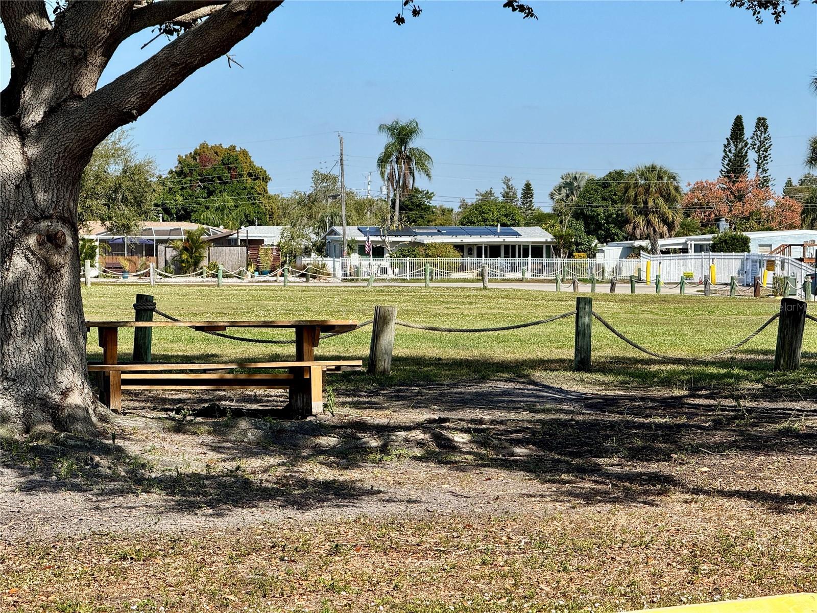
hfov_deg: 16.4
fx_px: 2832
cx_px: 408
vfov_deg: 12.3
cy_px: 306
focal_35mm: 120
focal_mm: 15.66
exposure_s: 1/1546
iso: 50
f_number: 2.8
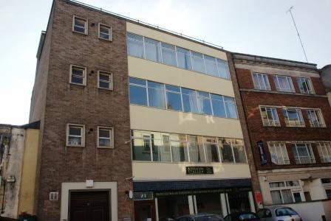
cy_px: 110
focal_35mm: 27
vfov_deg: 48.1
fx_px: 249
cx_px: 166
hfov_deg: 67.3
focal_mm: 18
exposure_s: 1/80
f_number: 10
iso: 100
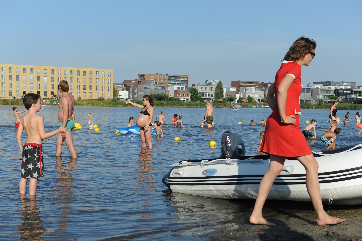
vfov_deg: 23.4
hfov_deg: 34.5
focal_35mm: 58
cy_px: 120
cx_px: 181
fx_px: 583
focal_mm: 58
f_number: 7.1
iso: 200
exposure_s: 1/800
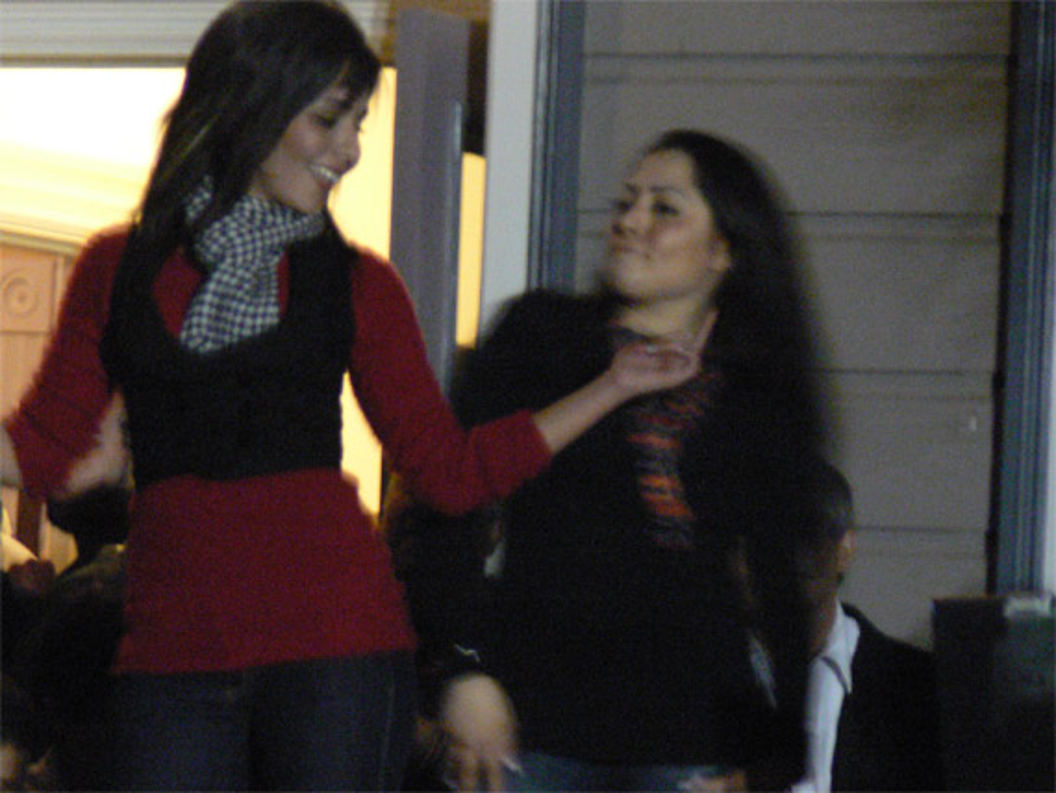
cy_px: 396
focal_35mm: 308
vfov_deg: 4.8
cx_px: 528
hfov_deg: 6.4
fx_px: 9400
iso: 400
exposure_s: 1/15
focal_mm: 51.1
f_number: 3.6
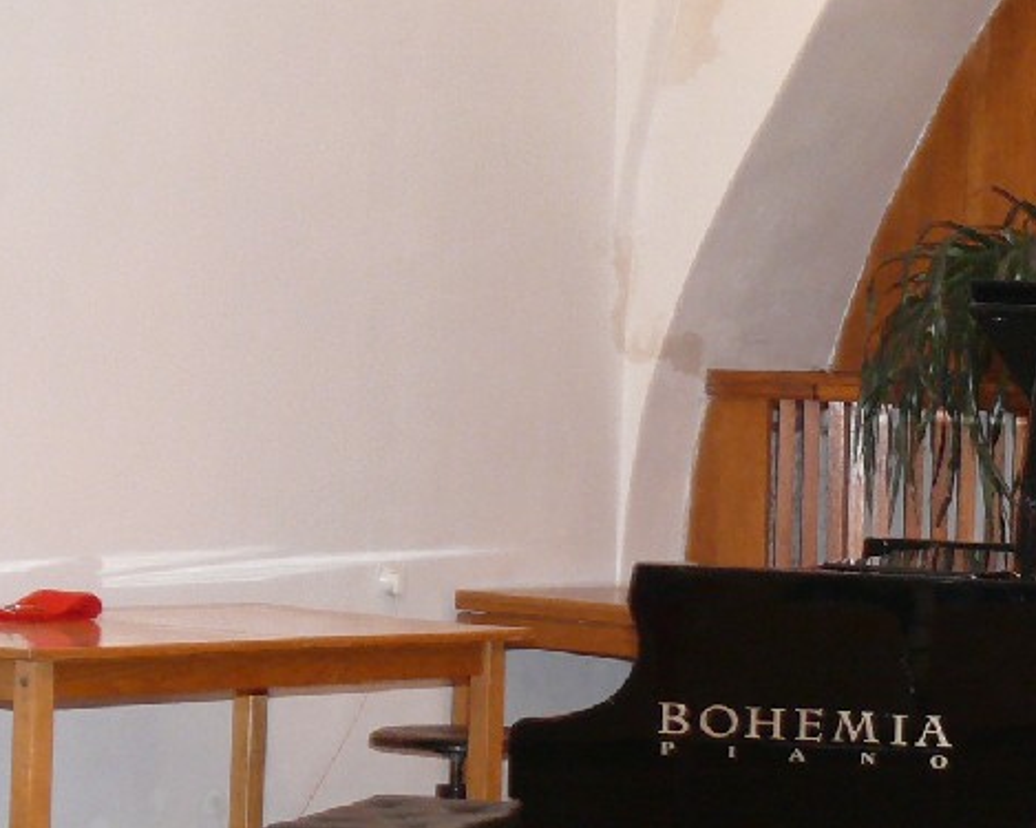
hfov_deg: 14.8
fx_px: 3832
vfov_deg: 12.3
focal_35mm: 125
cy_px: 391
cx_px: 1303
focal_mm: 9.1
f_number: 2.8
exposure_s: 1/30
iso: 200
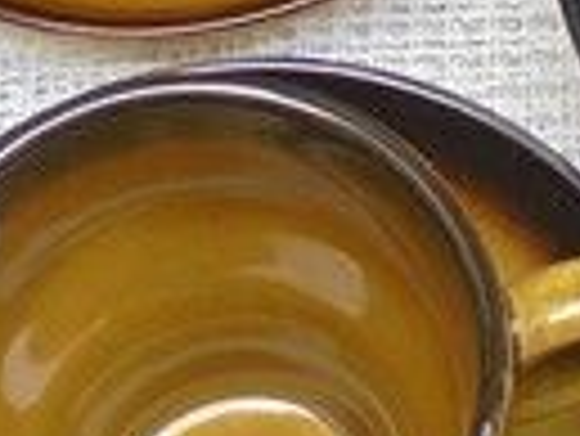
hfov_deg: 8.3
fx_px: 3975
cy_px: -70
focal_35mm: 237
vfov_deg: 6.2
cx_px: 629
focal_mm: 6.1
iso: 100
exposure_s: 1/40
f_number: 4
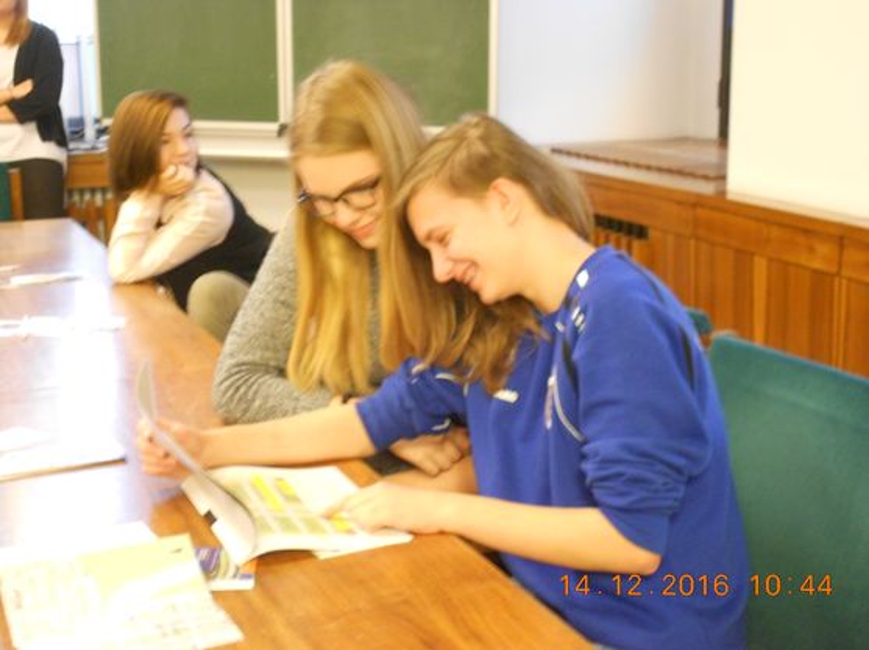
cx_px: 434
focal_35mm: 56
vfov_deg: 26.1
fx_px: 1405
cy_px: 325
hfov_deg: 34.4
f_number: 4.9
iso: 400
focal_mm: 10
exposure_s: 1/3
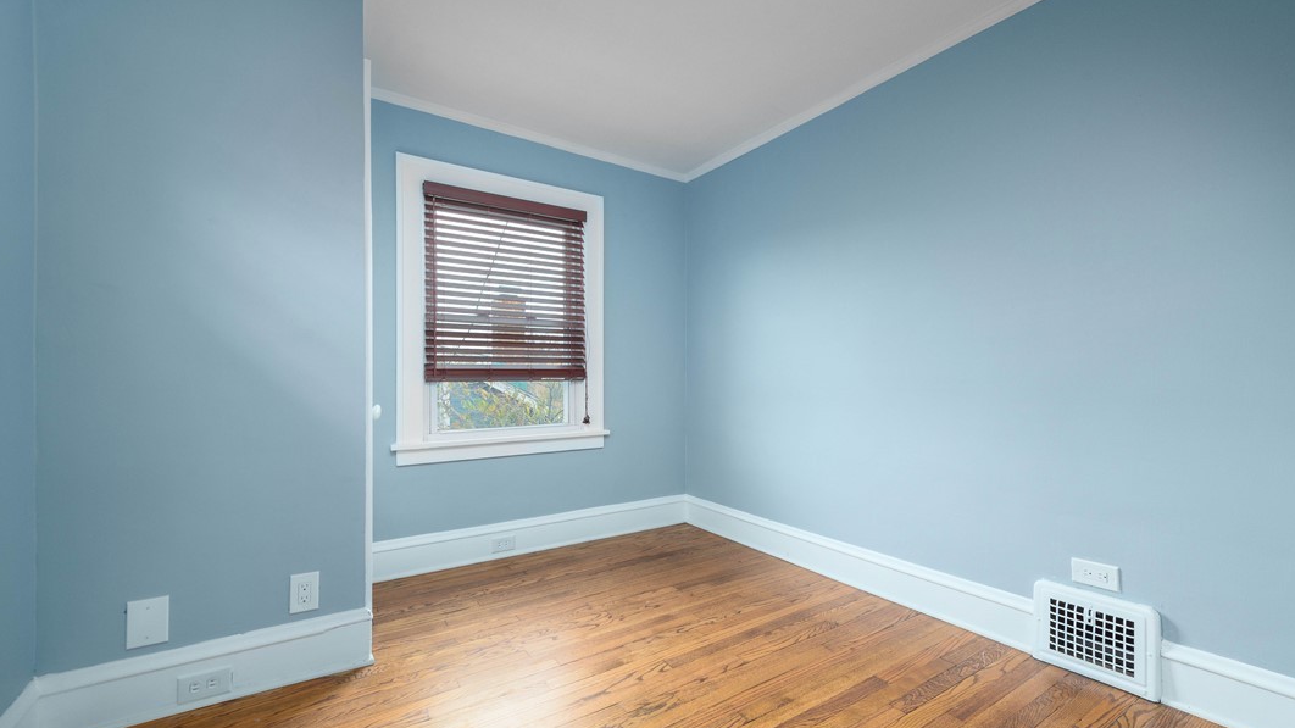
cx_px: 643
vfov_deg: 70.5
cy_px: 379
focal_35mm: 15
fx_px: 515
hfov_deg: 103.0
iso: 200
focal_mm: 14
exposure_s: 1/60
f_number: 8
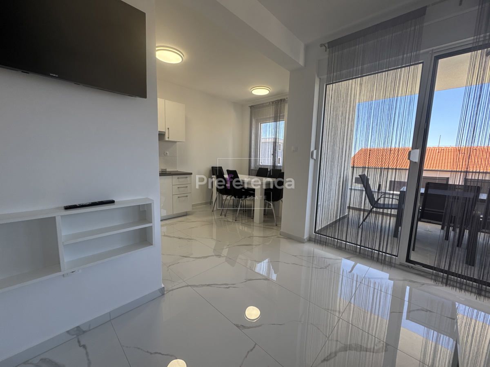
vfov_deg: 85.7
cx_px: 245
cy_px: 184
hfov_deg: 102.1
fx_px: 198
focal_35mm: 14
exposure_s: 1/163
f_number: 2.2
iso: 40
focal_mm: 2.22
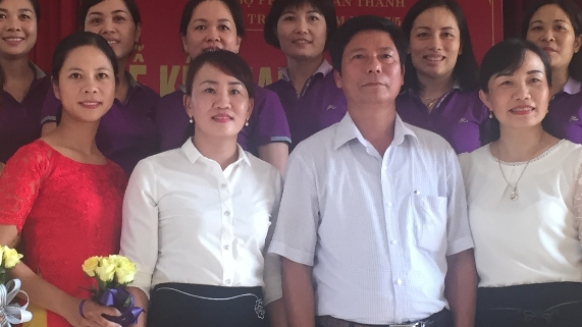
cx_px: 262
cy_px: 187
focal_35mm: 83
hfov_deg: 25.6
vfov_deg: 14.6
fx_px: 1281
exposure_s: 1/33
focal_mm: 4.15
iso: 100
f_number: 2.2
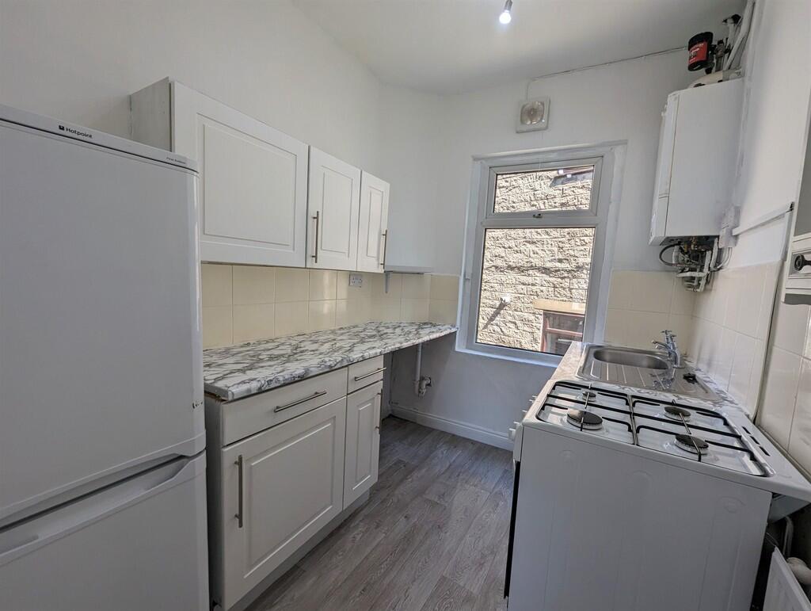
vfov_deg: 90.1
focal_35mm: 13
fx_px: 305
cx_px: 406
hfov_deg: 106.1
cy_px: 306
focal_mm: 1.95
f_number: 2.2
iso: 40
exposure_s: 1/172
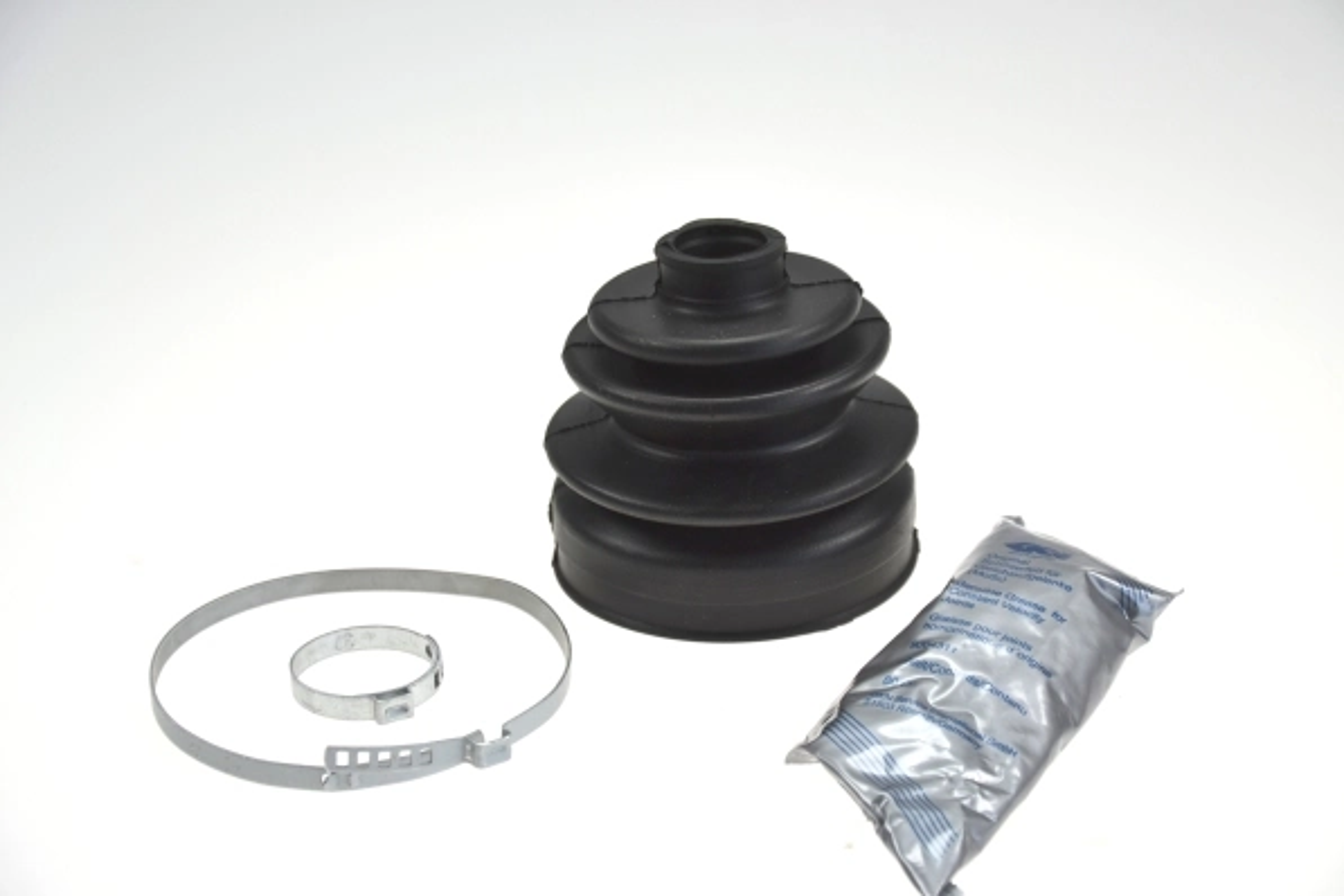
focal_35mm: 105
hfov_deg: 19.5
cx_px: 672
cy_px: 448
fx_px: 3920
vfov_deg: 13.0
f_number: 5.3
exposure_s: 1/200
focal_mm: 70
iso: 100
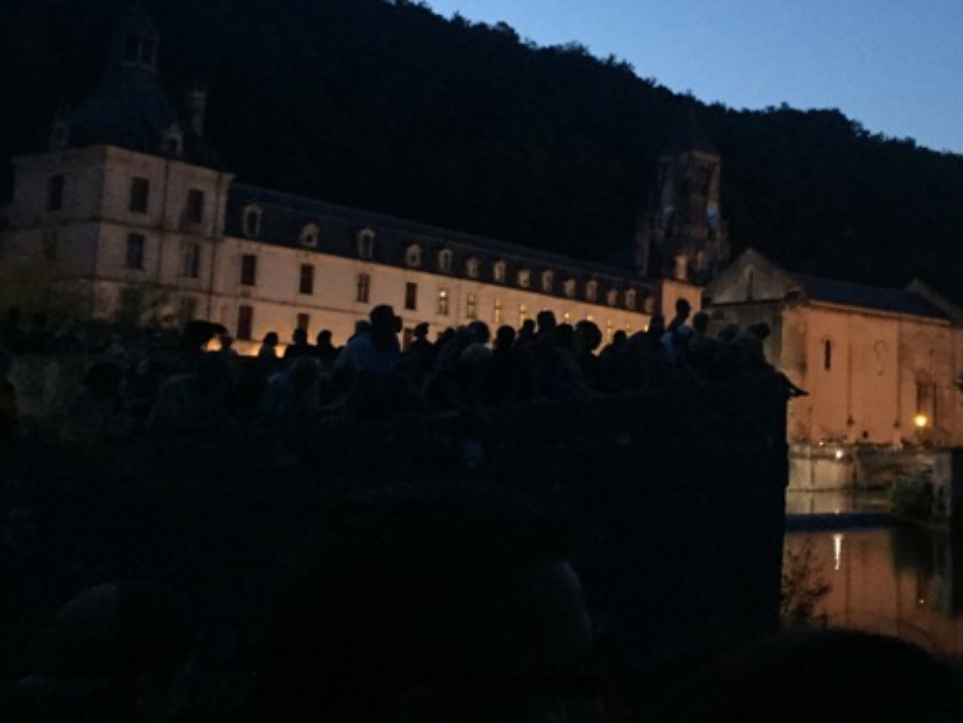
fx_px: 1391
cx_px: 720
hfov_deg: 37.3
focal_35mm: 50
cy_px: 233
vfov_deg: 28.9
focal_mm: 4.15
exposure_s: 1/17
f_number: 2.2
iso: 500
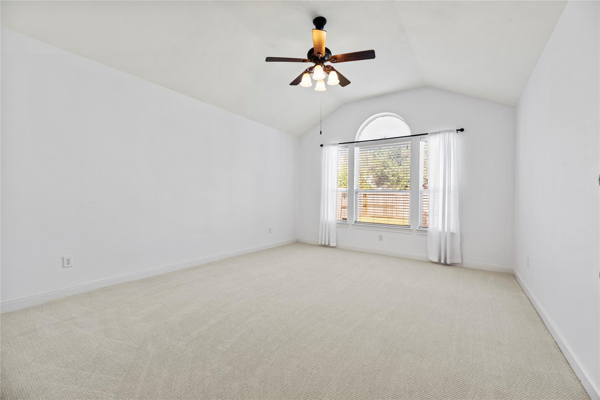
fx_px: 233
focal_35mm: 14
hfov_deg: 104.2
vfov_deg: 81.2
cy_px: 200
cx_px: 300
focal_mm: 14
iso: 800
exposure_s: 1/20
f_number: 8
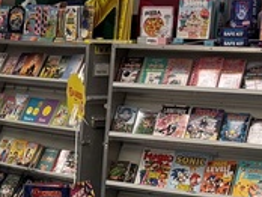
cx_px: -185
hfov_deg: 12.9
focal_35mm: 141
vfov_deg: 10.5
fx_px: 1069
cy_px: 185
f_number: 1.78
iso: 200
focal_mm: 6.76
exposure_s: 1/130
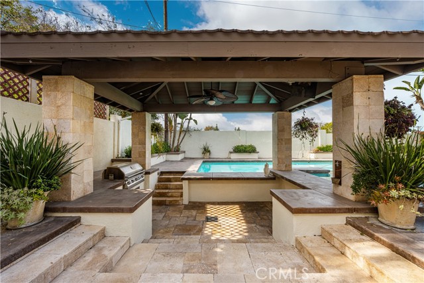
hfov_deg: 104.2
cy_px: 142
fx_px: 165
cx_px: 212
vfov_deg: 81.2
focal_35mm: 14
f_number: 16
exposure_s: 1/80
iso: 125
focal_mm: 14
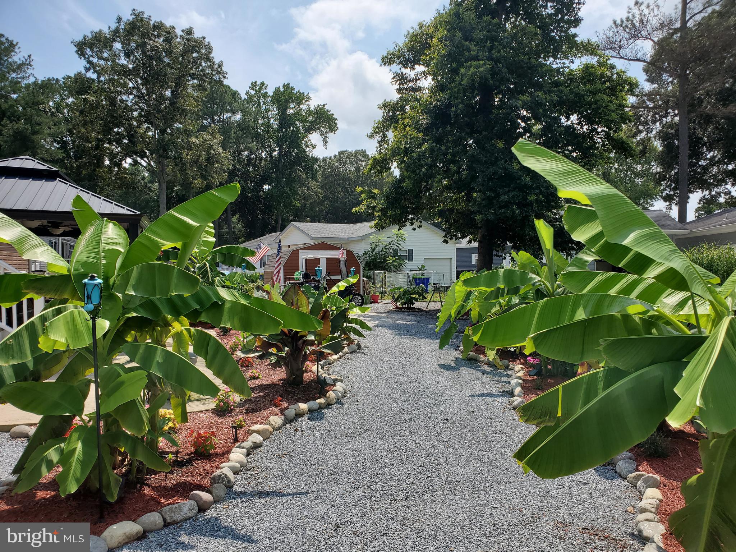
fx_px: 553
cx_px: 368
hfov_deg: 67.3
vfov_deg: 53.1
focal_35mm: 26
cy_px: 276
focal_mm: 4.3
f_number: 2.4
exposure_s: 1/2054
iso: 50
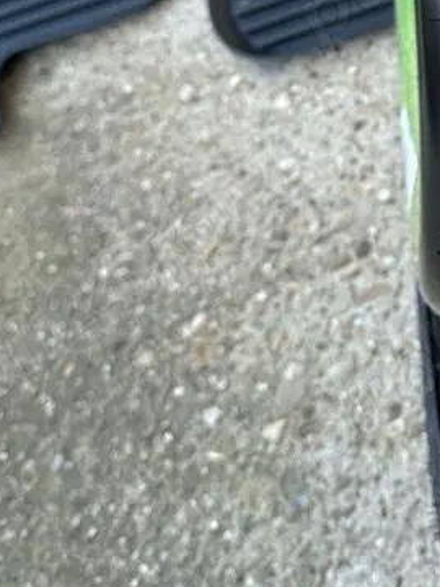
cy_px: -26
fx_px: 1508
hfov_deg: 15.7
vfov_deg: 21.1
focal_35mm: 89
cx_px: 582
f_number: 1.78
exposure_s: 1/60
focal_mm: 6.86
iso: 320
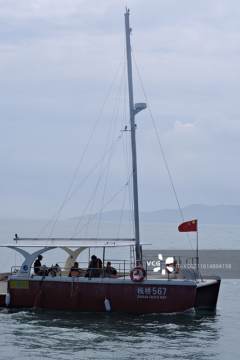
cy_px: 180
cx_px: 120
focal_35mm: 84
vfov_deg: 24.2
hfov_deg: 16.3
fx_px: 840
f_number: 6.4
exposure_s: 1/2000
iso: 320
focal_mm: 56
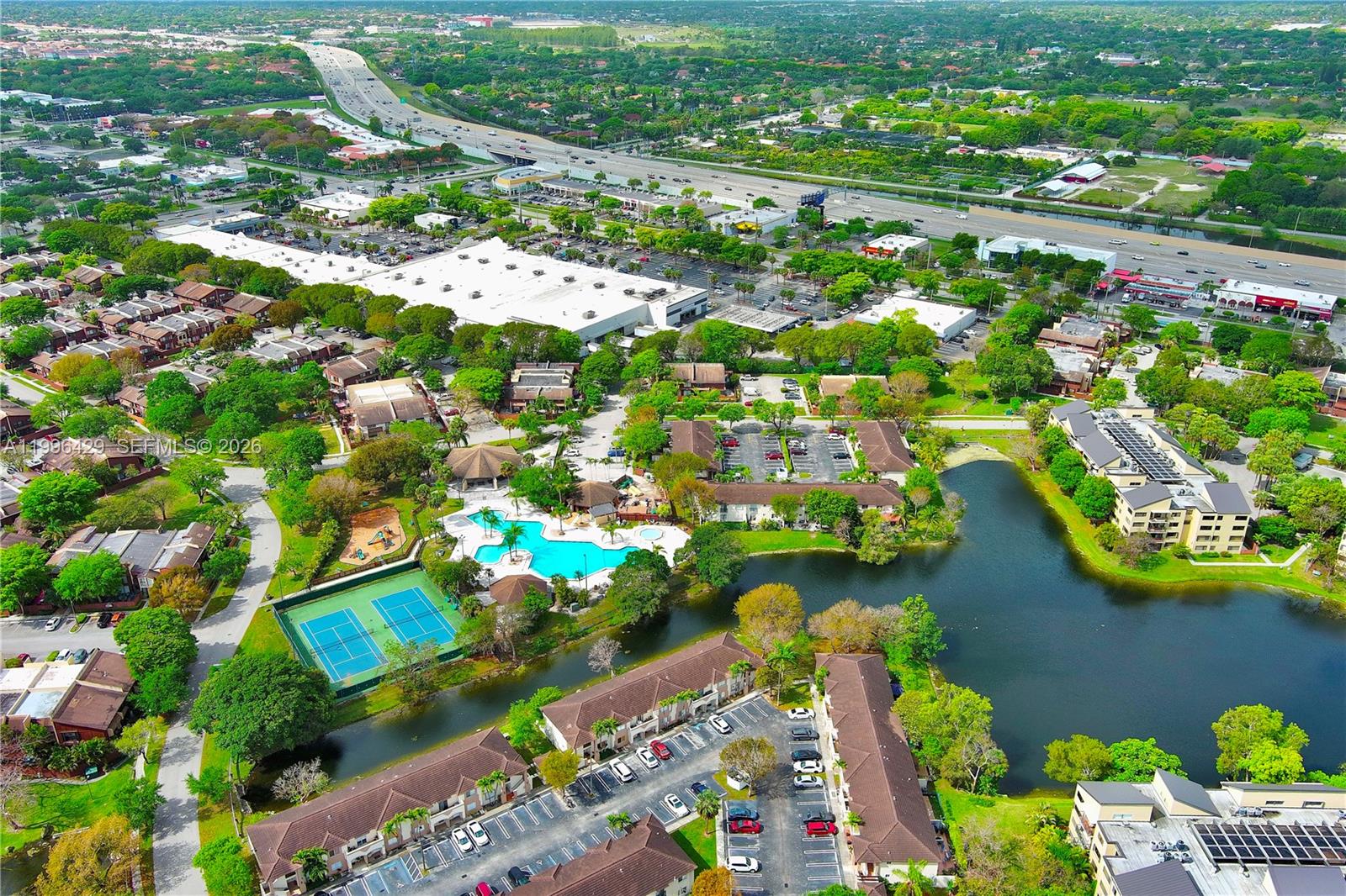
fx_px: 1084
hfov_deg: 63.7
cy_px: 448
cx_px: 673
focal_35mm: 29
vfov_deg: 44.9
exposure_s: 1/1052
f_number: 2.8
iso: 100
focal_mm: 10.57
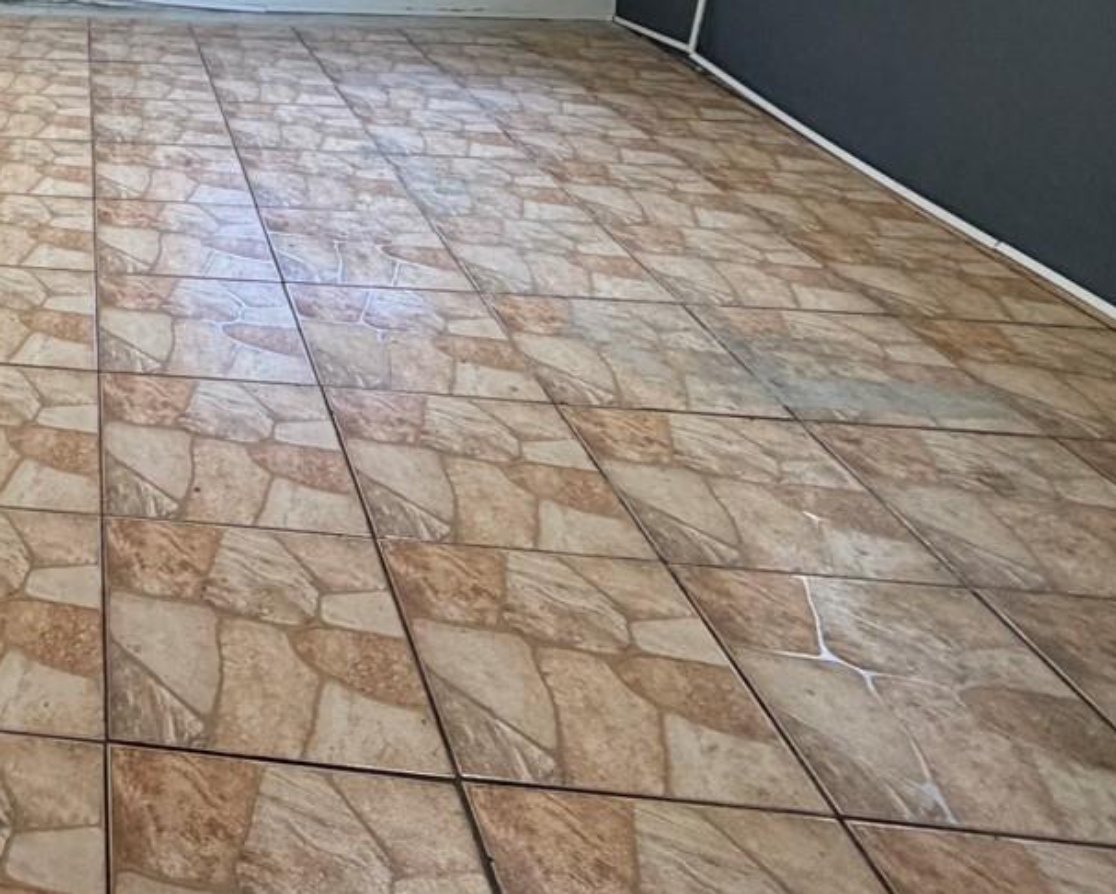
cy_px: -105
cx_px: -64
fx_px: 1189
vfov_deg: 35.0
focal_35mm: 36
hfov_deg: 41.7
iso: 200
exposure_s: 1/60
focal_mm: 2.22
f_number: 2.2
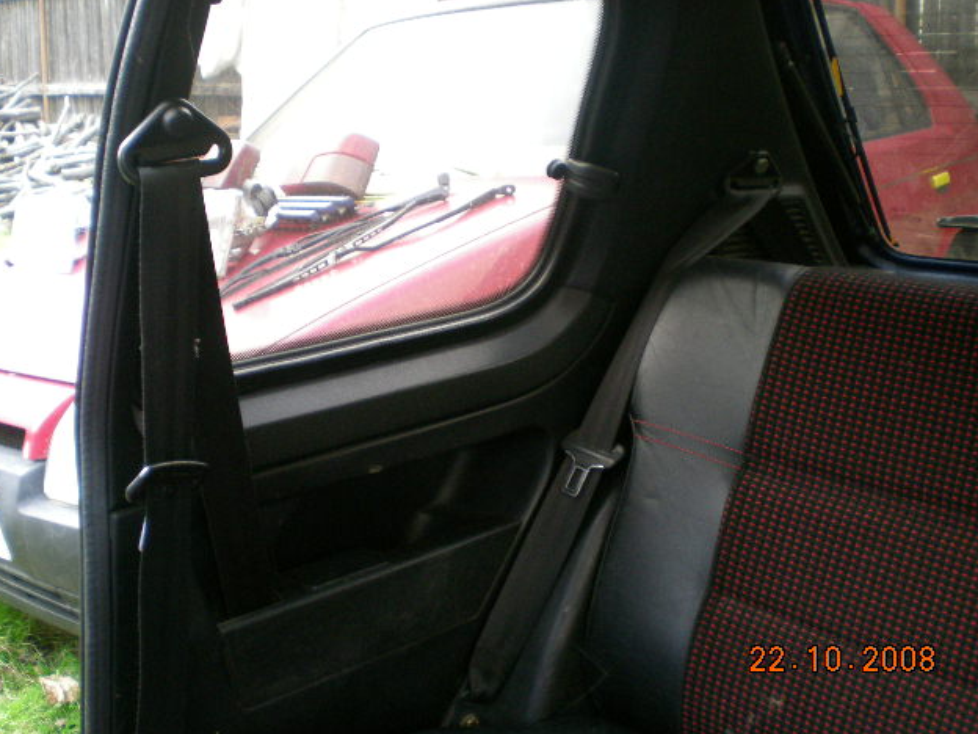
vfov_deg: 36.8
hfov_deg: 47.9
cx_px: 480
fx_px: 1102
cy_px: 361
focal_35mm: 39
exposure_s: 1/32.7
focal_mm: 6.3
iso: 200
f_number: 3.1
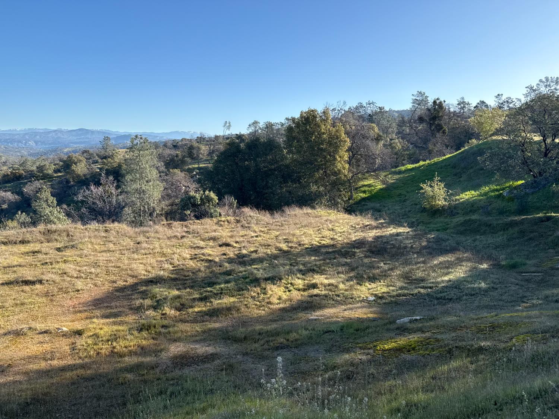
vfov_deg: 56.8
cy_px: 210
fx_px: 388
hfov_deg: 71.6
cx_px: 280
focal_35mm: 24
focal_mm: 6.76
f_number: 1.78
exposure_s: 1/3021
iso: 80
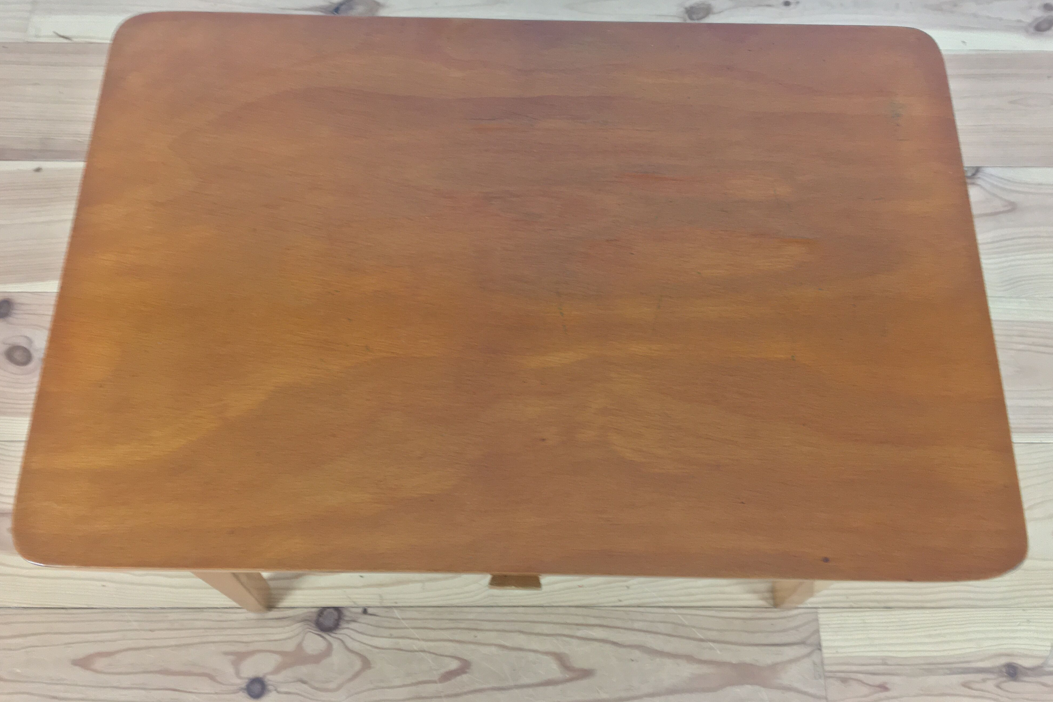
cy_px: 314
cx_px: 522
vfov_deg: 42.3
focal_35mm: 31
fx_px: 907
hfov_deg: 60.3
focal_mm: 4.15
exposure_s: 1/33
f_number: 2.2
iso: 80
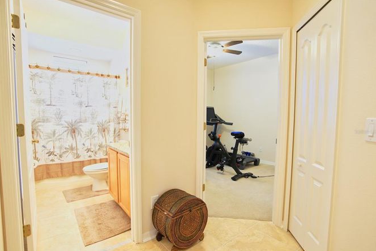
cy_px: 132
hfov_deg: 93.2
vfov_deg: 70.4
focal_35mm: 17
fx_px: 178
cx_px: 178
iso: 1250
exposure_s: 1/15
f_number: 5
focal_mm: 16
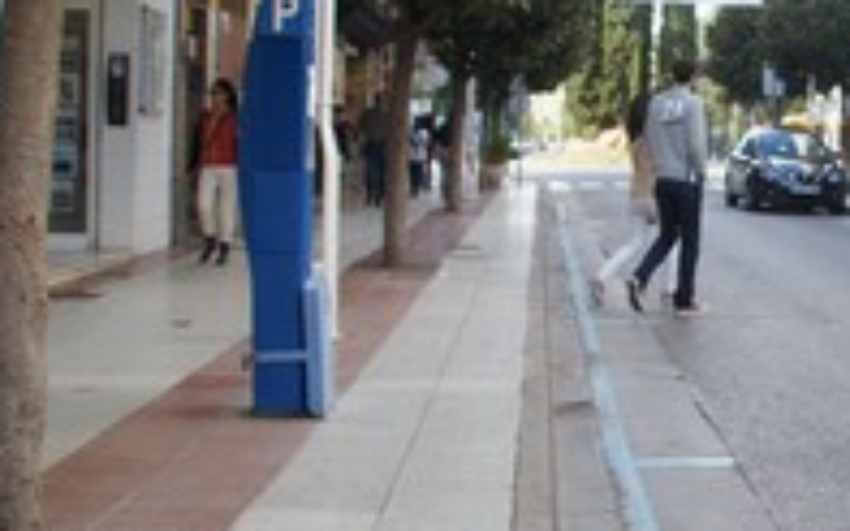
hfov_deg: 30.0
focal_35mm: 64
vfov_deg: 20.2
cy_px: 149
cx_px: 833
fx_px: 1482
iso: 100
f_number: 5
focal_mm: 18
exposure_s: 1/60
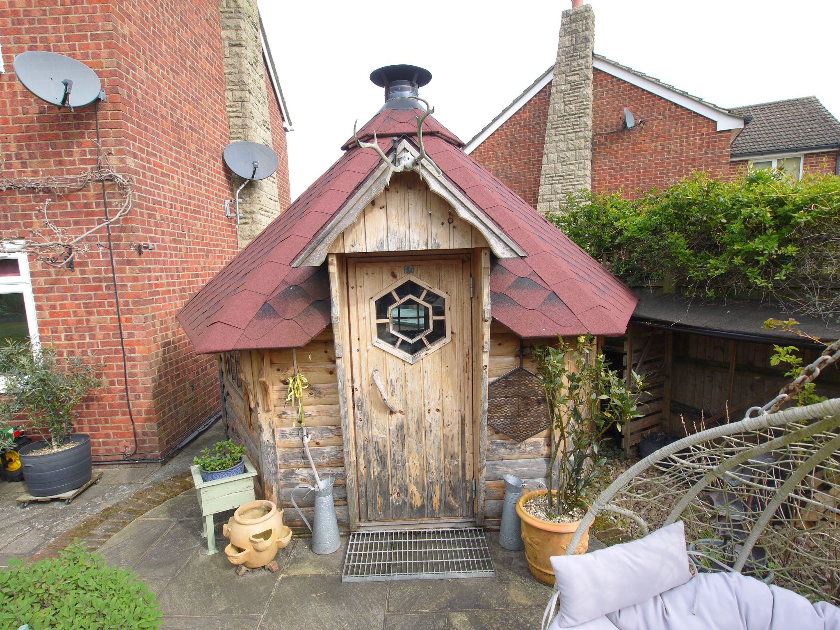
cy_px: 315
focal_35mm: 18
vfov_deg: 71.6
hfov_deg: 87.8
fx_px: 437
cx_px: 420
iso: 100
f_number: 6.3
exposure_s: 1/200
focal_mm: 9
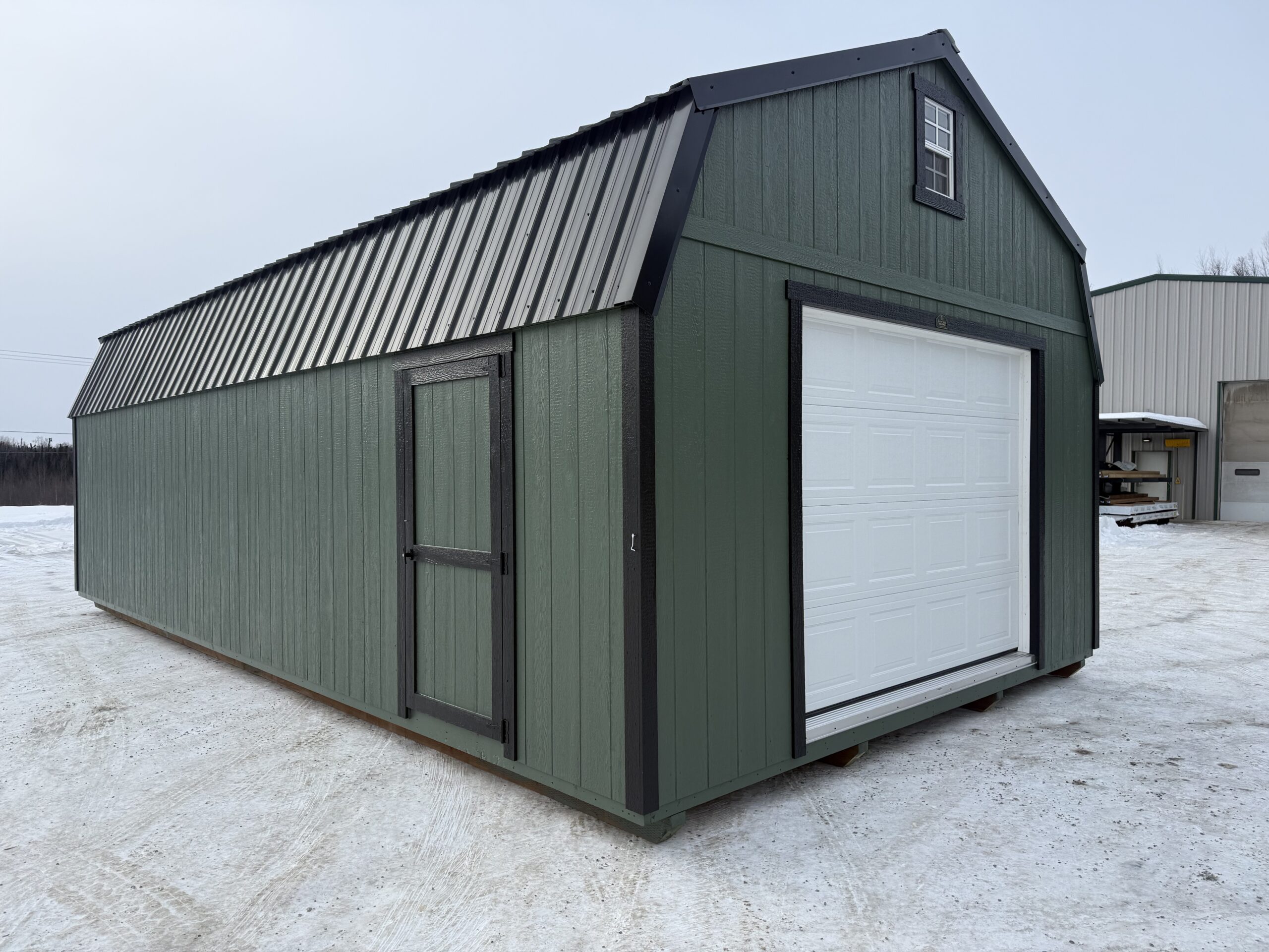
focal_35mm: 24
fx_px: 880
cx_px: 634
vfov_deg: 56.8
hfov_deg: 71.6
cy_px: 476
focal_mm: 6.76
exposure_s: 1/2801
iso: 80
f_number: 1.78
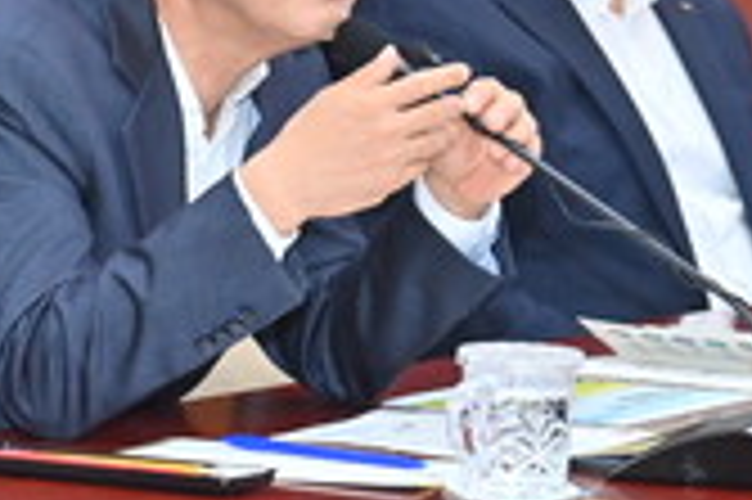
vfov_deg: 3.2
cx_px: 991
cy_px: -122
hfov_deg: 4.8
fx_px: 9015
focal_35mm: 432
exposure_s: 1/200
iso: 3200
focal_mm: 120
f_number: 5
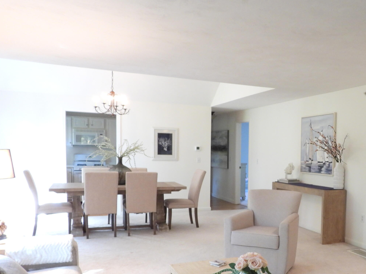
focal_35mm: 36
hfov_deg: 49.4
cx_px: 273
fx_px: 381
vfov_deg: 39.2
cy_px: 181
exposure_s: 1/15
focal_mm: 4.3
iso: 400
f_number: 3.5
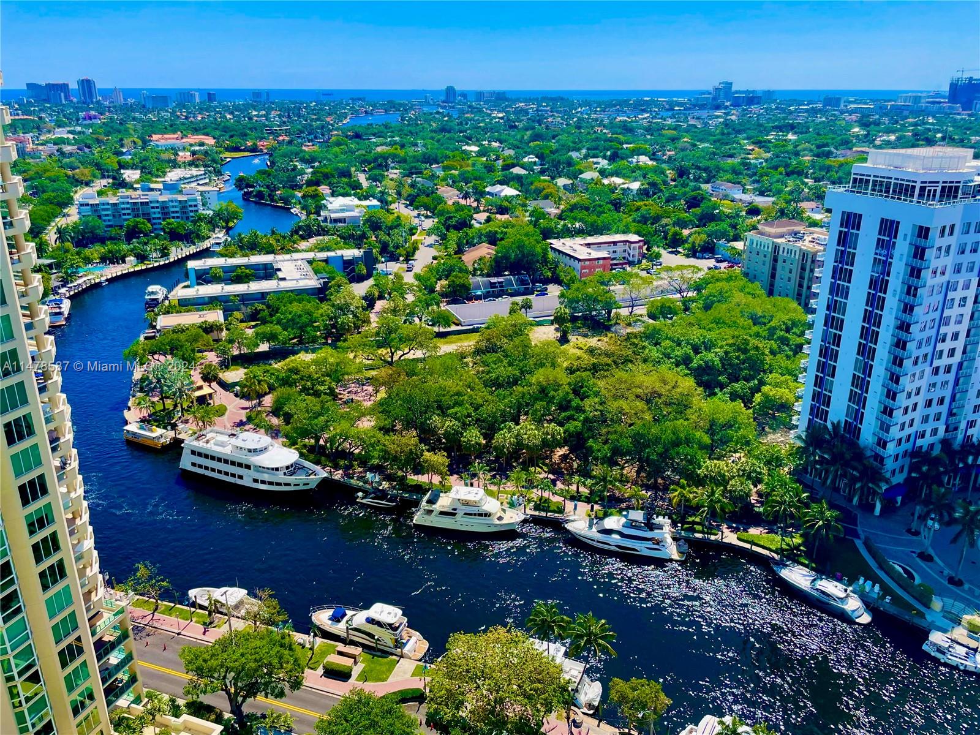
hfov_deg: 67.3
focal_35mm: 26
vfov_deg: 53.1
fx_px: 736
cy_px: 368
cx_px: 490
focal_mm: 4.2
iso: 32
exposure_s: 1/2451
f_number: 1.6
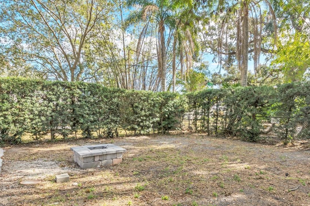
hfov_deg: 77.8
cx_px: 184
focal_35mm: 22
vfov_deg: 57.1
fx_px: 189
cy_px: 109
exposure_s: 1/80
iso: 125
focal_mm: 10
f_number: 9
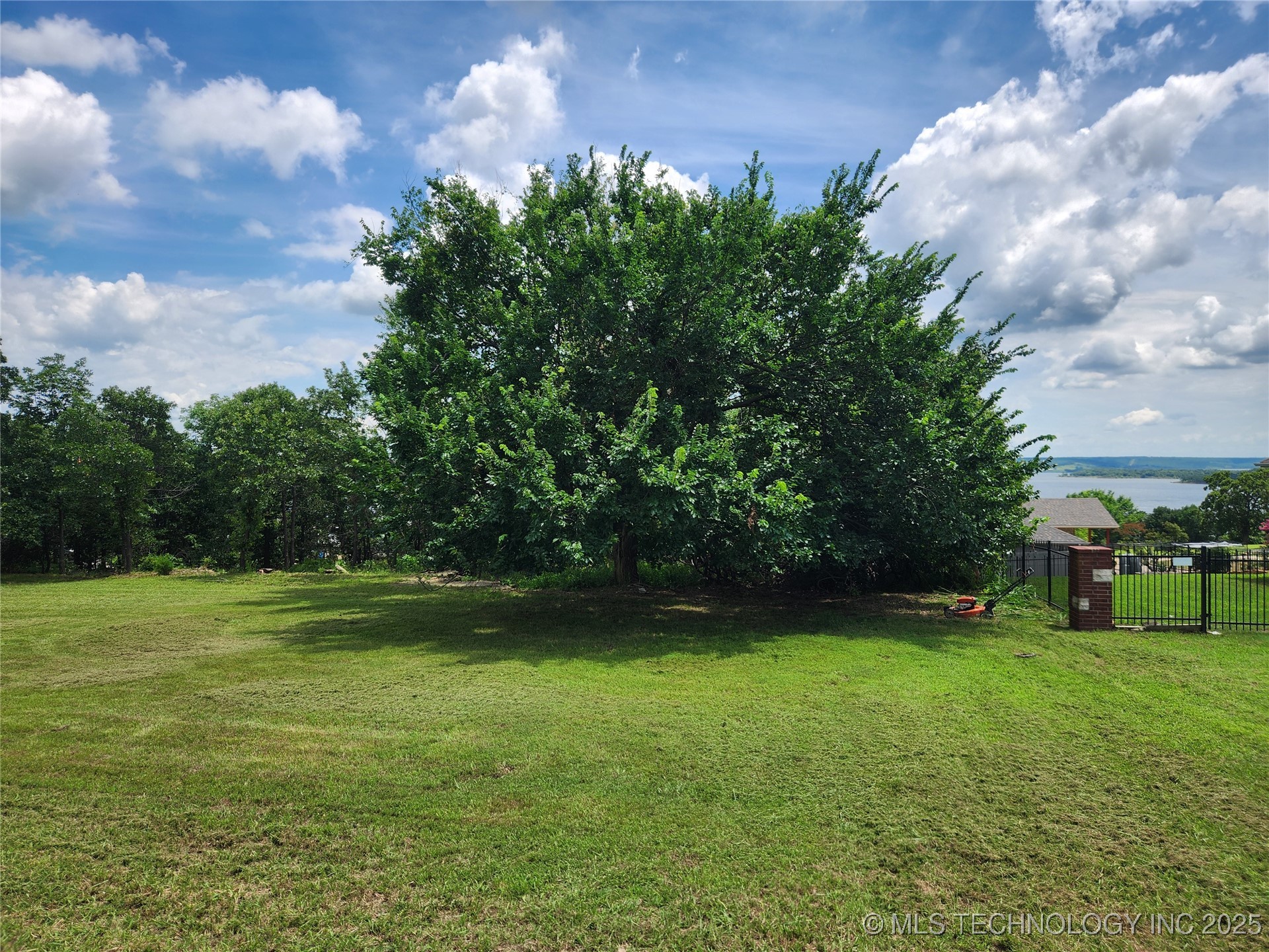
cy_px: 476
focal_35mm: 23
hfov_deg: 73.9
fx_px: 843
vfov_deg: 58.9
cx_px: 634
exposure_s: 1/1248
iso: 20
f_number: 1.8
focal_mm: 5.4
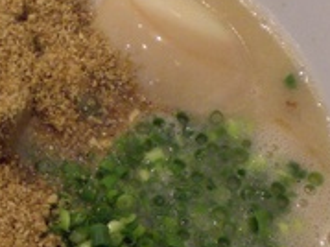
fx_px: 972
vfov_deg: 14.4
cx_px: 31
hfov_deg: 18.9
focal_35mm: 102
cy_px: 190
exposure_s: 1/100
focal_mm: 6.3
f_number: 3.1
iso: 400
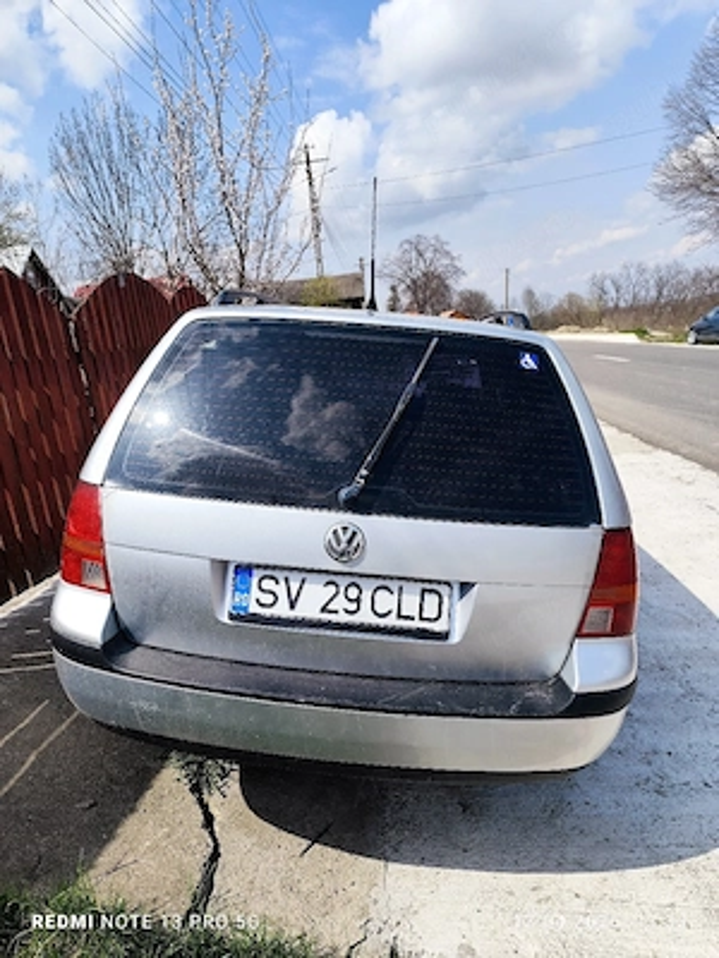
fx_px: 637
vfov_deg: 73.9
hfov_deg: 58.9
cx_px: 360
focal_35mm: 23
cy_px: 479
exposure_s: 1/1429
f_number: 1.65
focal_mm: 6.14
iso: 50
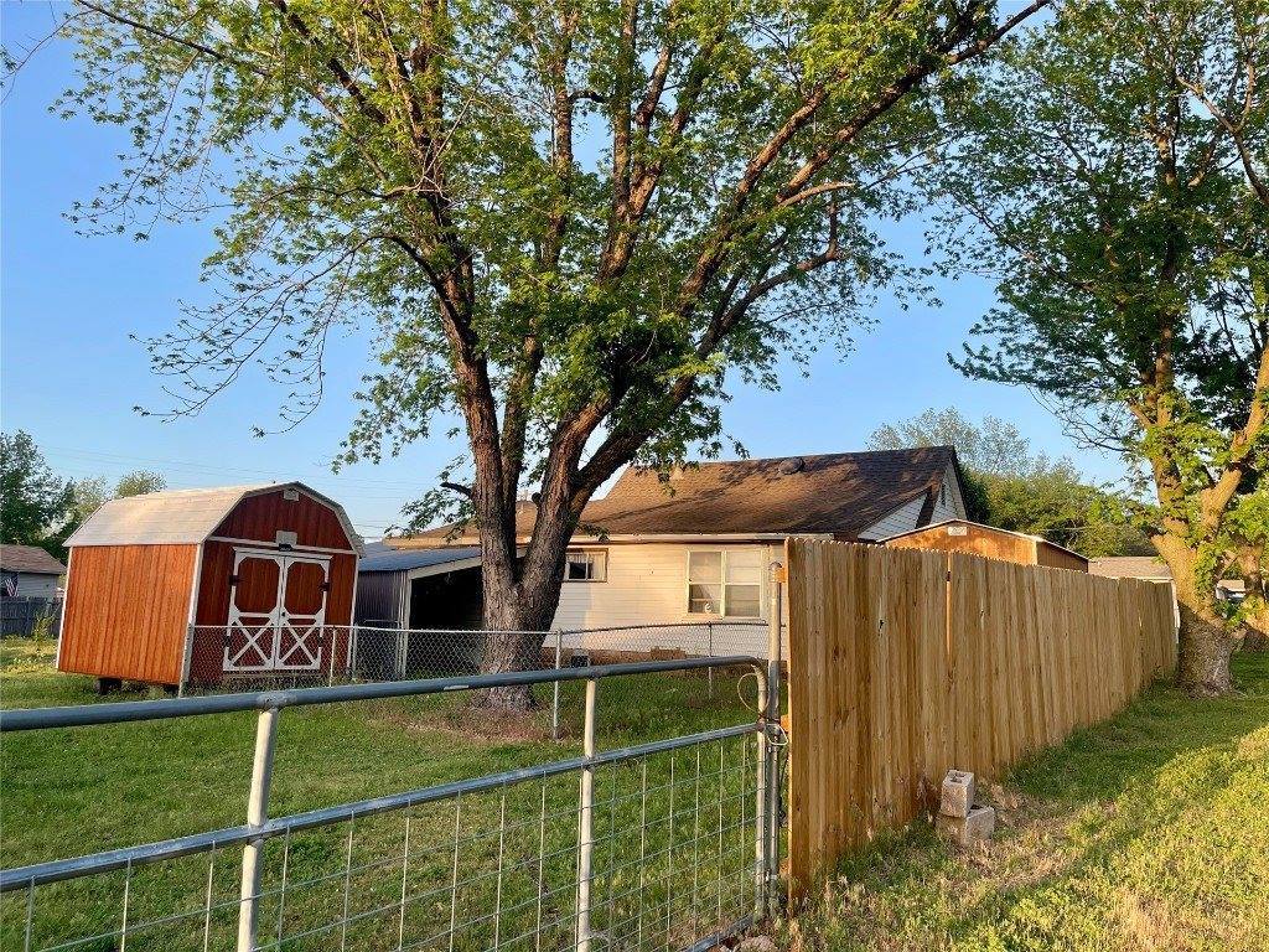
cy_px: 476
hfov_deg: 67.3
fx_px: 953
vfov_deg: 53.1
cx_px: 634
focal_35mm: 26
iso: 50
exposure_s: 1/1003
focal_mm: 5.1
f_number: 1.6
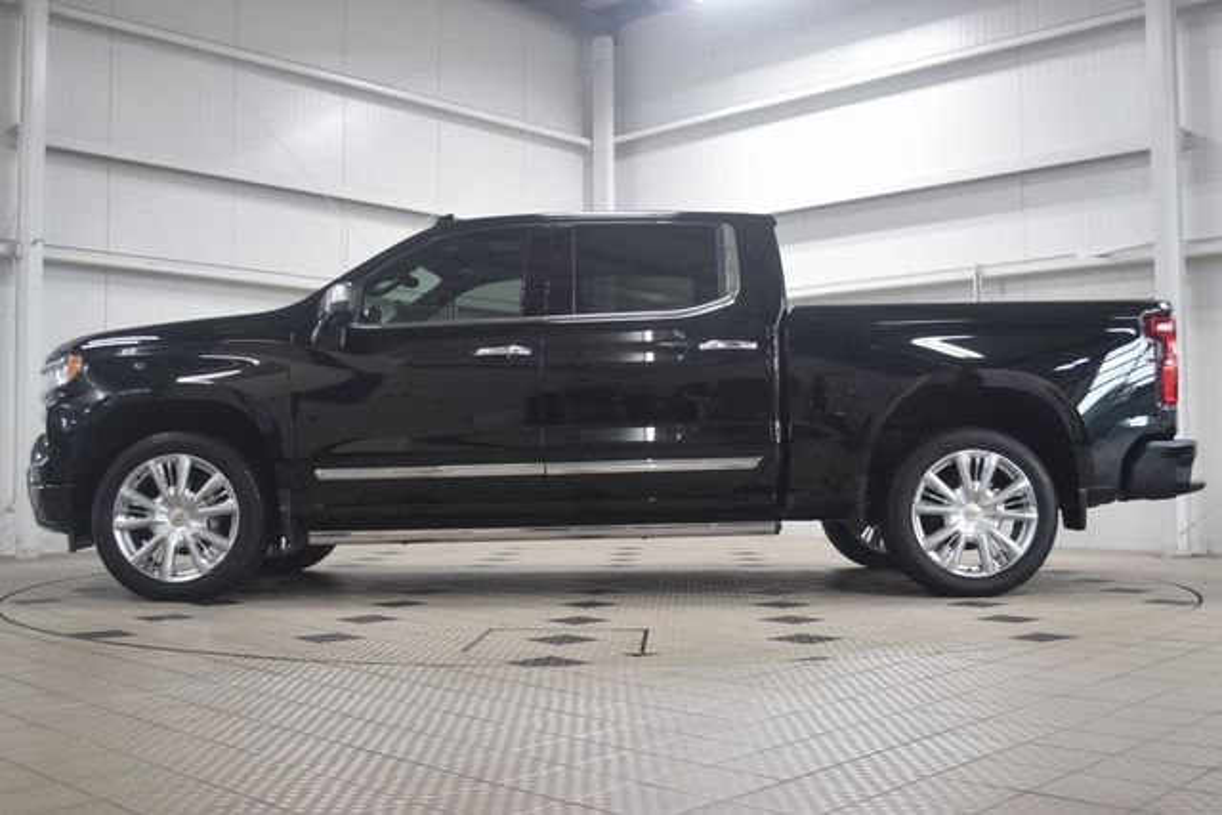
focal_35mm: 36
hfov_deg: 53.1
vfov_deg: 36.9
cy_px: 408
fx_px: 1222
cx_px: 611
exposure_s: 1/60
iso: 900
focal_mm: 24
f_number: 4
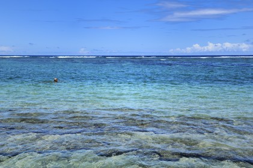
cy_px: 84
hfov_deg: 39.6
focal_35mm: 50
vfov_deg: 27.0
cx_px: 126
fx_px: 351
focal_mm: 50
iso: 200
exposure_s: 1/200
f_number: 16
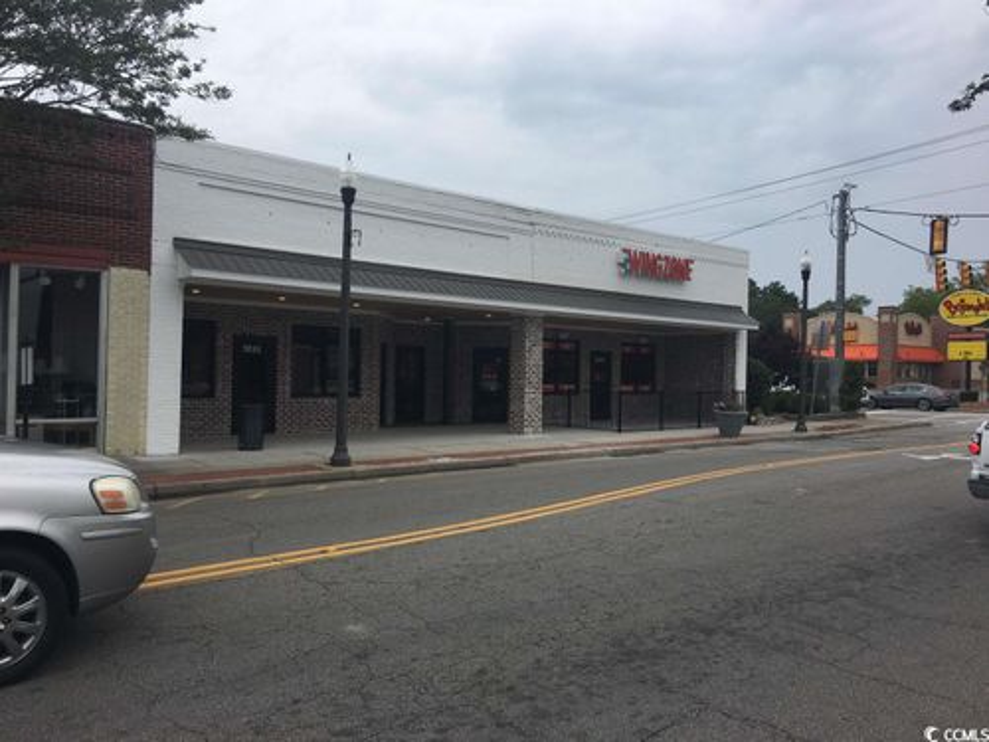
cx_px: 494
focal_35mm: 29
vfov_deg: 48.2
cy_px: 371
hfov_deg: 61.7
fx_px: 829
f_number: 2.2
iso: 25
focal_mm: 4.15
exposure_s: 1/818
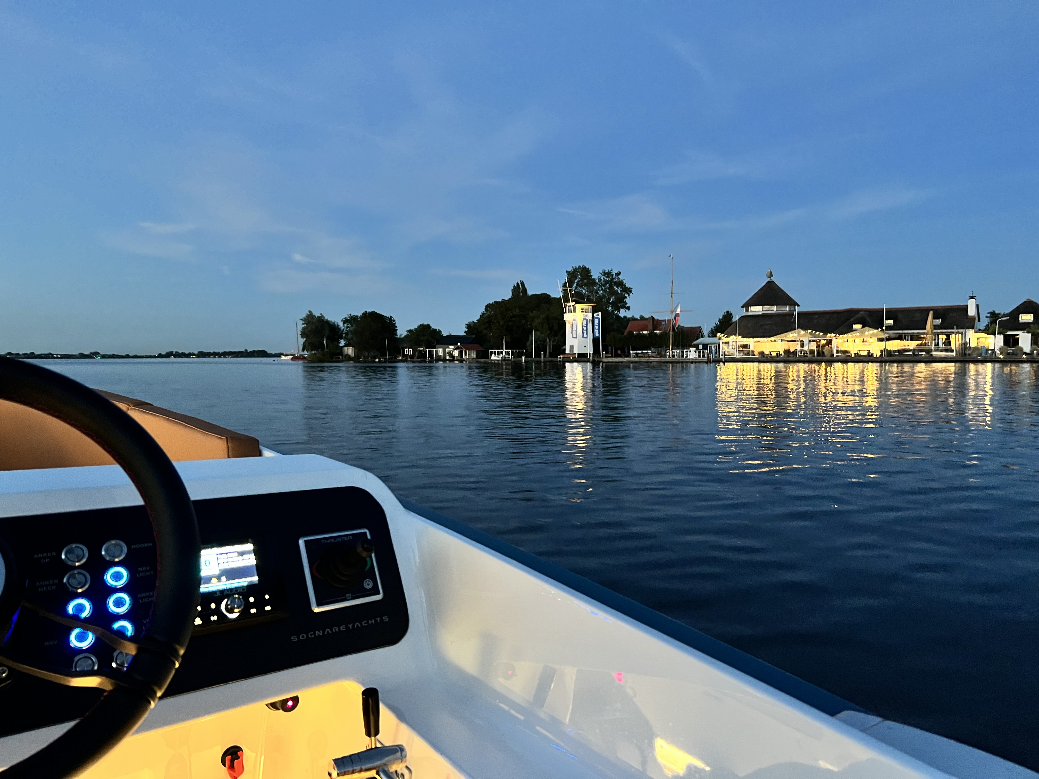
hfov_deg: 67.3
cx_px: 520
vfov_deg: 53.1
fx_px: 780
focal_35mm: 26
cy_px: 390
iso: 640
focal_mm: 5.7
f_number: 1.5
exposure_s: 1/33
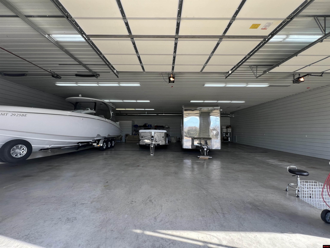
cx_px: 165
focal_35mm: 13
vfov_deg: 89.9
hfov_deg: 106.2
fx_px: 124
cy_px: 124
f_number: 1.8
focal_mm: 1.57
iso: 32
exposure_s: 1/147
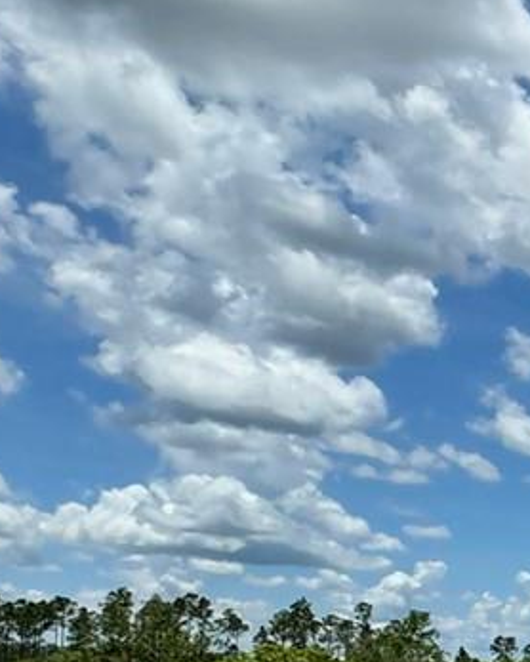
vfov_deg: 28.5
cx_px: 1192
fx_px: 1234
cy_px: 635
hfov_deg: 15.8
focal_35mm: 63
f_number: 2.2
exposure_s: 1/2674
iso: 50
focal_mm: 2.22
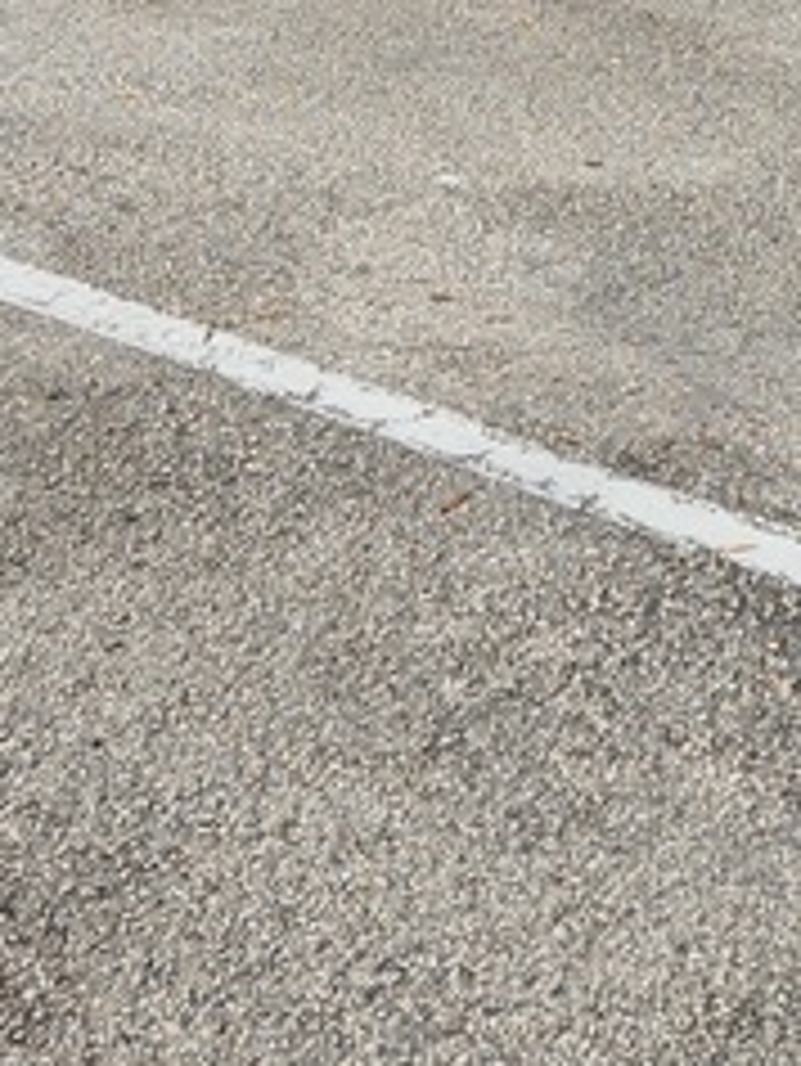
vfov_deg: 16.7
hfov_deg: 14.5
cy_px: -868
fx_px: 2990
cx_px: 1089
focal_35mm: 97
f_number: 1.8
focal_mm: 5.4
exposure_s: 1/3333
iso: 20
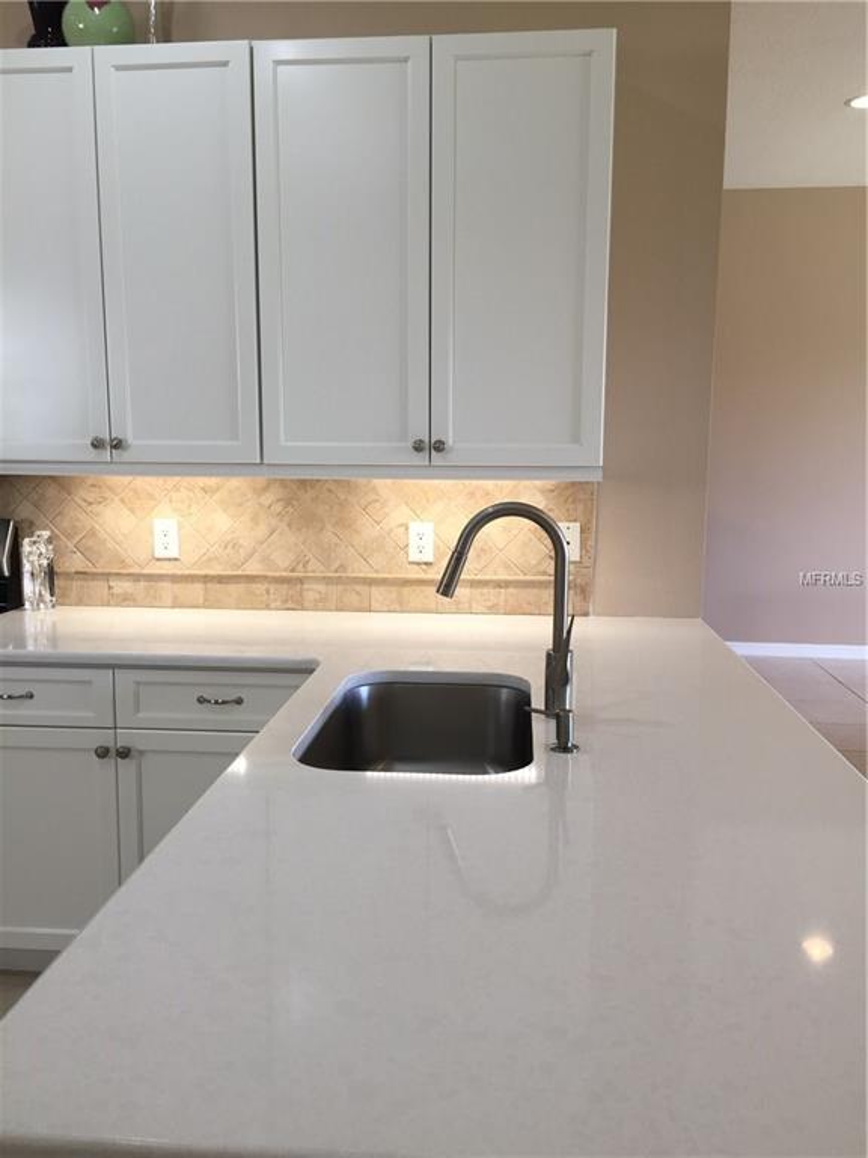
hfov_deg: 48.2
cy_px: 579
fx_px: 970
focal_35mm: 29
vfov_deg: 61.7
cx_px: 434
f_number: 2.2
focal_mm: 4.15
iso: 32
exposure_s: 1/40
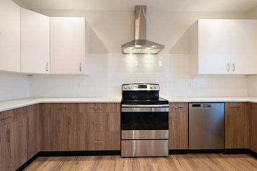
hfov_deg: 93.3
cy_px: 86
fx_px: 121
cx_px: 128
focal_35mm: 17
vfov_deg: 70.4
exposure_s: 1.3
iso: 250
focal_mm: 17
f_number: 8
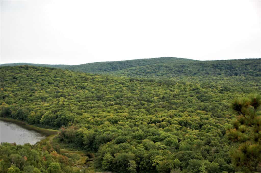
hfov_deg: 41.1
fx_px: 348
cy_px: 86
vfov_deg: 28.0
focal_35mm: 48
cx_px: 130
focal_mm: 32
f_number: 4.2
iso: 280
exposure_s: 1/1000
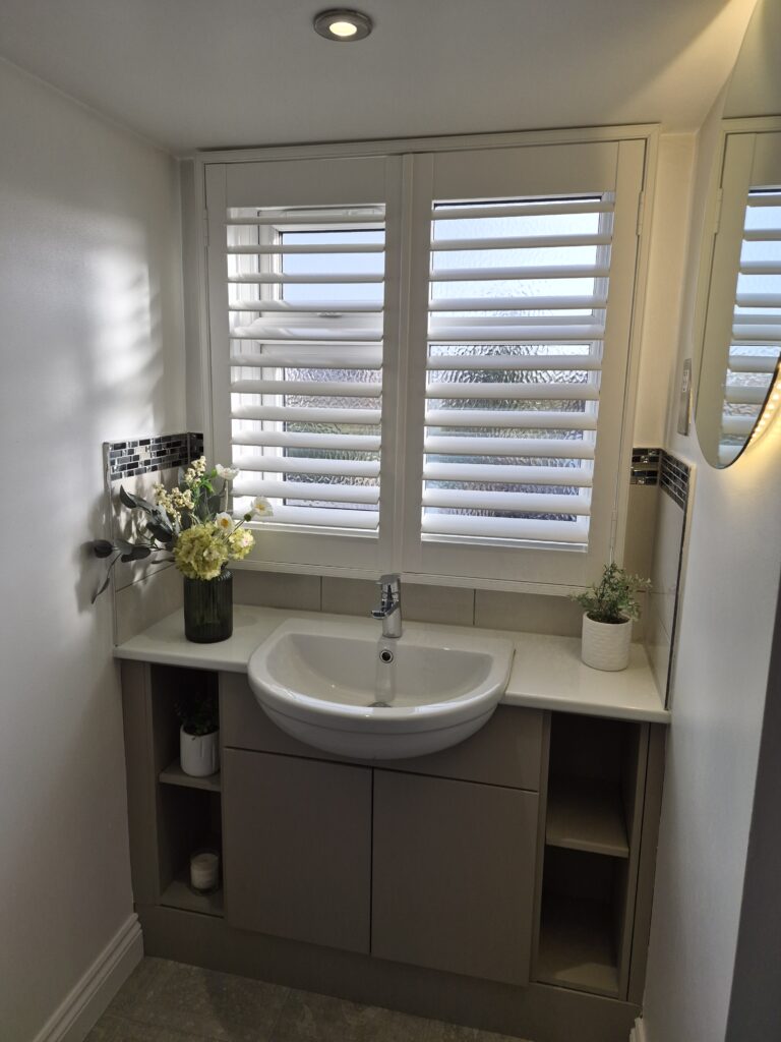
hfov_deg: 58.9
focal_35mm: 23
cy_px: 521
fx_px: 692
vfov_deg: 73.9
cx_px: 390
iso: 80
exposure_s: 1/1324
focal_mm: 5.4
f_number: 1.8
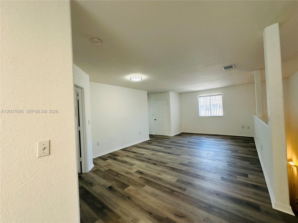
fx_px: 121
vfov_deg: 85.7
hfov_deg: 102.1
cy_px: 112
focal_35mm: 14
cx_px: 149
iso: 160
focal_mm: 2.22
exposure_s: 1/120
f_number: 2.2
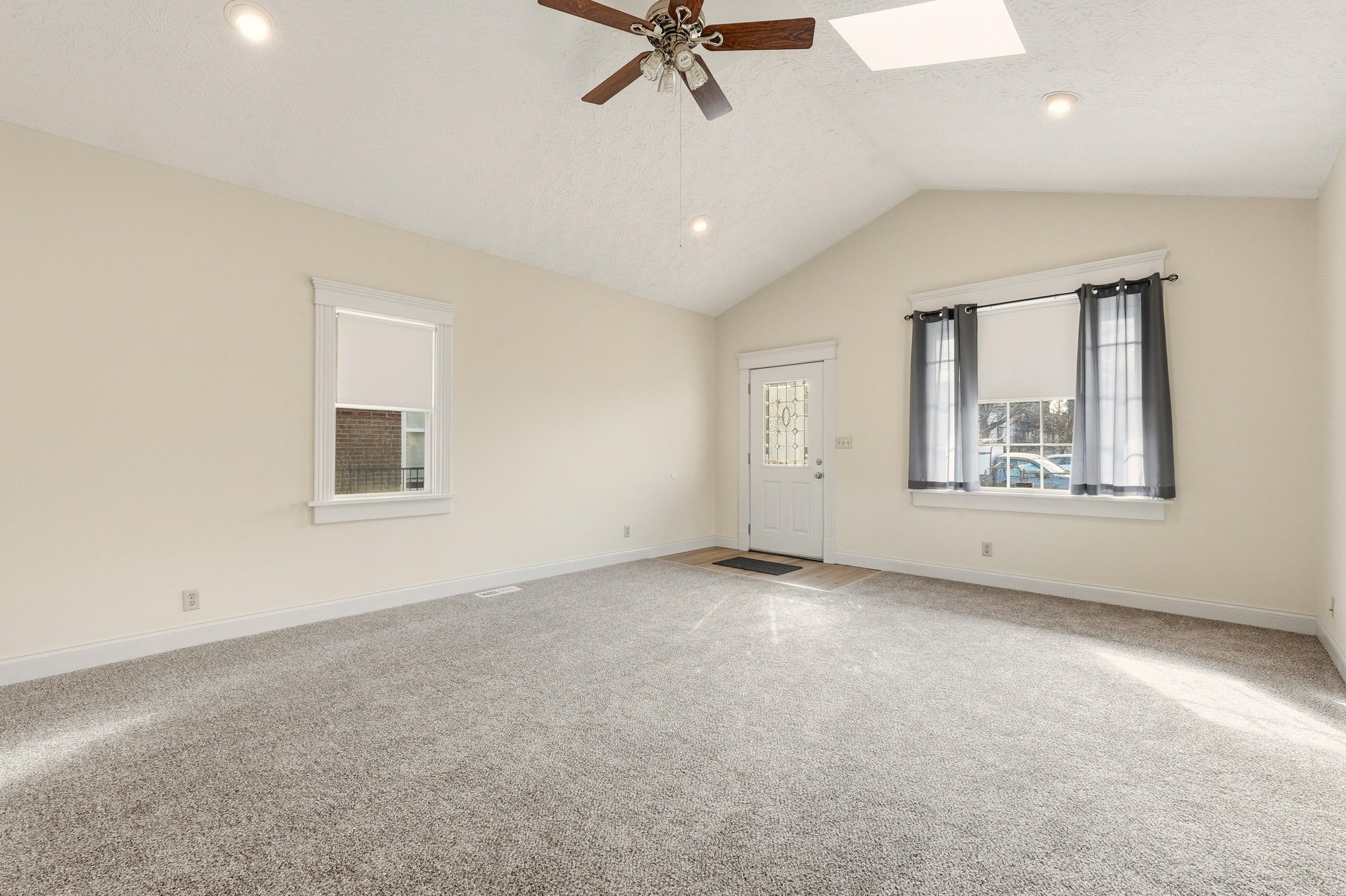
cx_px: 673
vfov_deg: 77.3
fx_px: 561
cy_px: 448
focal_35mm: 15
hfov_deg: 100.4
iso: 400
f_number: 9
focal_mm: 10
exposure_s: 1/250
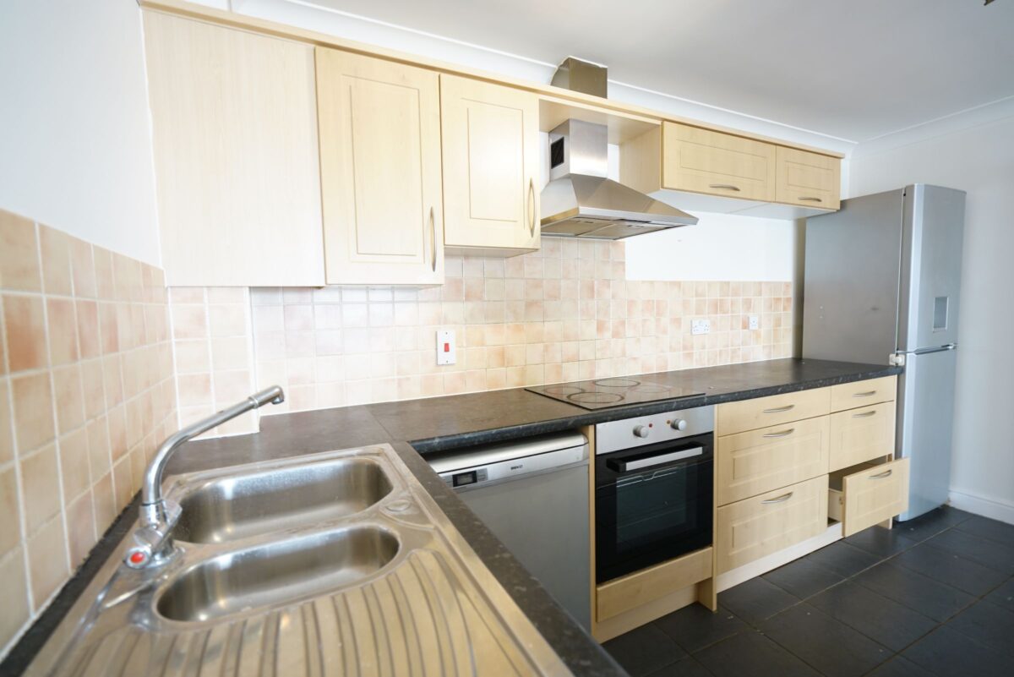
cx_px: 507
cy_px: 338
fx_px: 451
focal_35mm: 16
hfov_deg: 96.7
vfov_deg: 73.8
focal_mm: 16
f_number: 4
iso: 400
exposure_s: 1/15
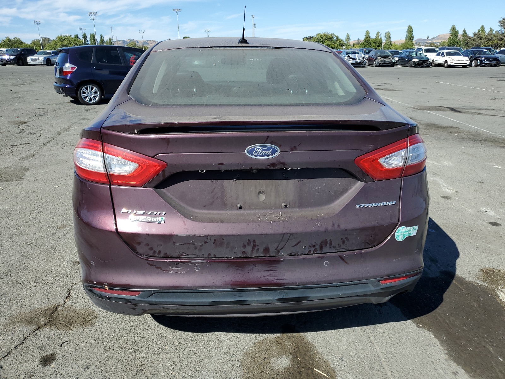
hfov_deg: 67.3
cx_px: 252
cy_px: 190
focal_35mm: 26
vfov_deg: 53.1
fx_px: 379
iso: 50
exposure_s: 1/2500
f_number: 1.5
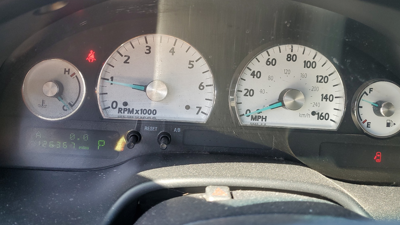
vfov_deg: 40.0
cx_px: 200
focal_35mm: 29
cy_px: 89
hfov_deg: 66.1
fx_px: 308
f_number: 1.5
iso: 59
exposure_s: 1/120
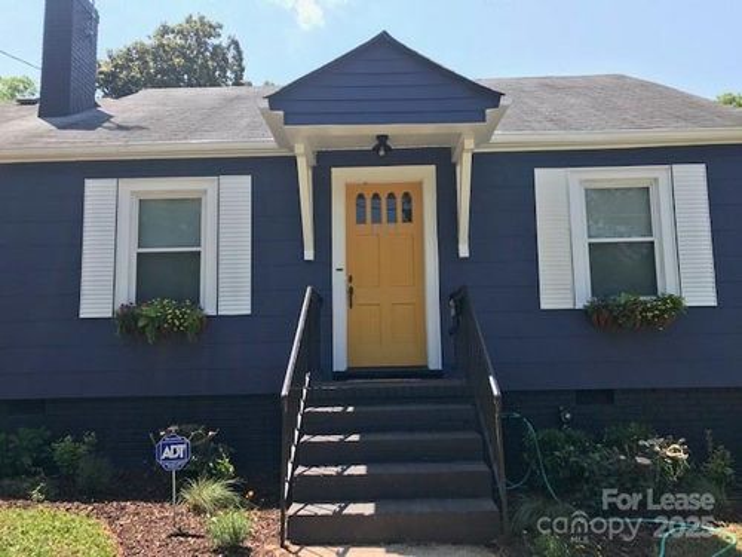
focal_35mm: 28
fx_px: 600
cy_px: 278
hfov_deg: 63.4
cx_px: 371
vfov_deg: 49.7
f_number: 1.8
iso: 20
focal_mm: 3.99
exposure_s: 1/798
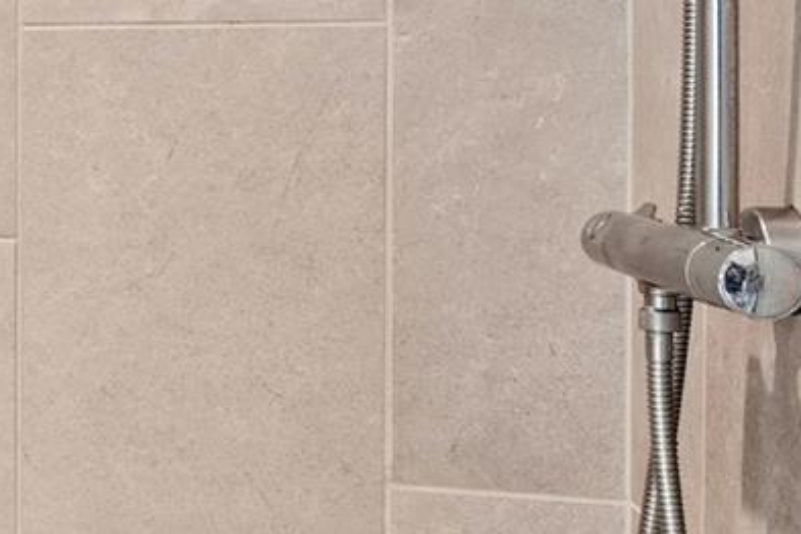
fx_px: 1624
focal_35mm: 73
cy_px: 70
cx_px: -563
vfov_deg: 18.4
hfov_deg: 20.9
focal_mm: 14
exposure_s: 3.2
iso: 100
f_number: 8
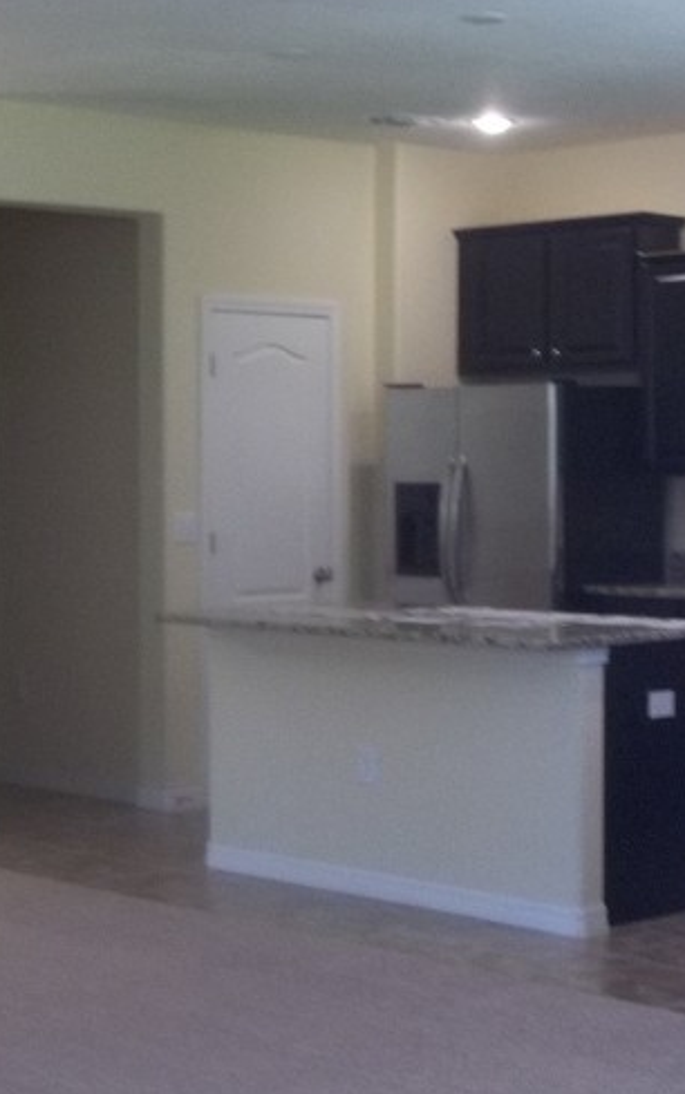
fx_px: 2119
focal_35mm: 71
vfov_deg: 29.0
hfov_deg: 18.1
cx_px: 96
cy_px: 494
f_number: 2.9
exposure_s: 1/30
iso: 117
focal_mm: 5.7
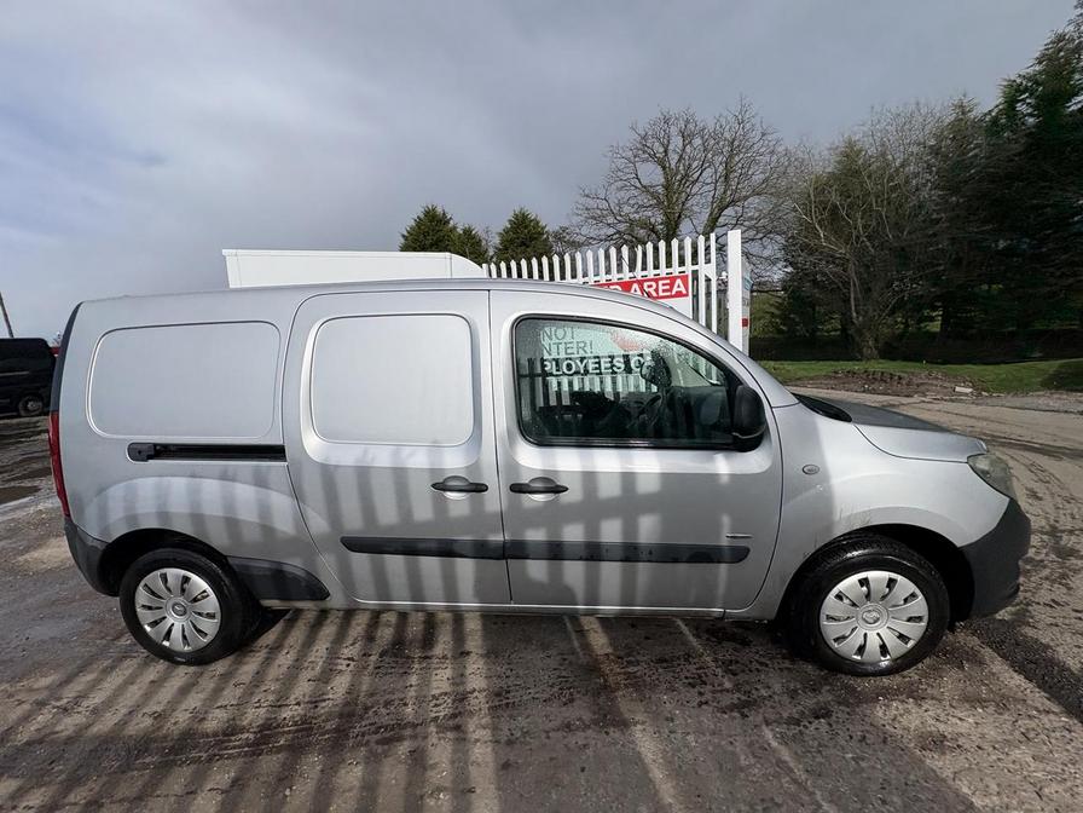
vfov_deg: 85.7
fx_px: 438
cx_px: 542
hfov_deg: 102.1
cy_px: 406
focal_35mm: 14
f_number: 2.2
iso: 50
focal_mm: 2.22
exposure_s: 1/3106
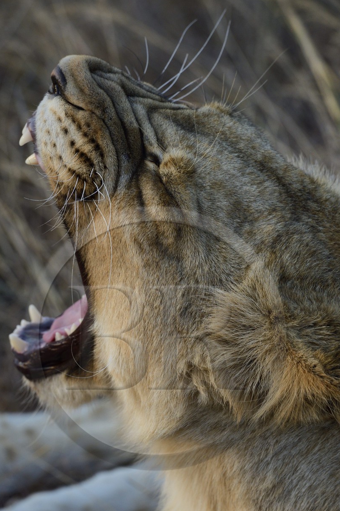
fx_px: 3573
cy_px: 338
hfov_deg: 5.4
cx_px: 156
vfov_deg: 8.2
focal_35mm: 252
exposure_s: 1/400
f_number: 7.1
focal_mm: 190
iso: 800
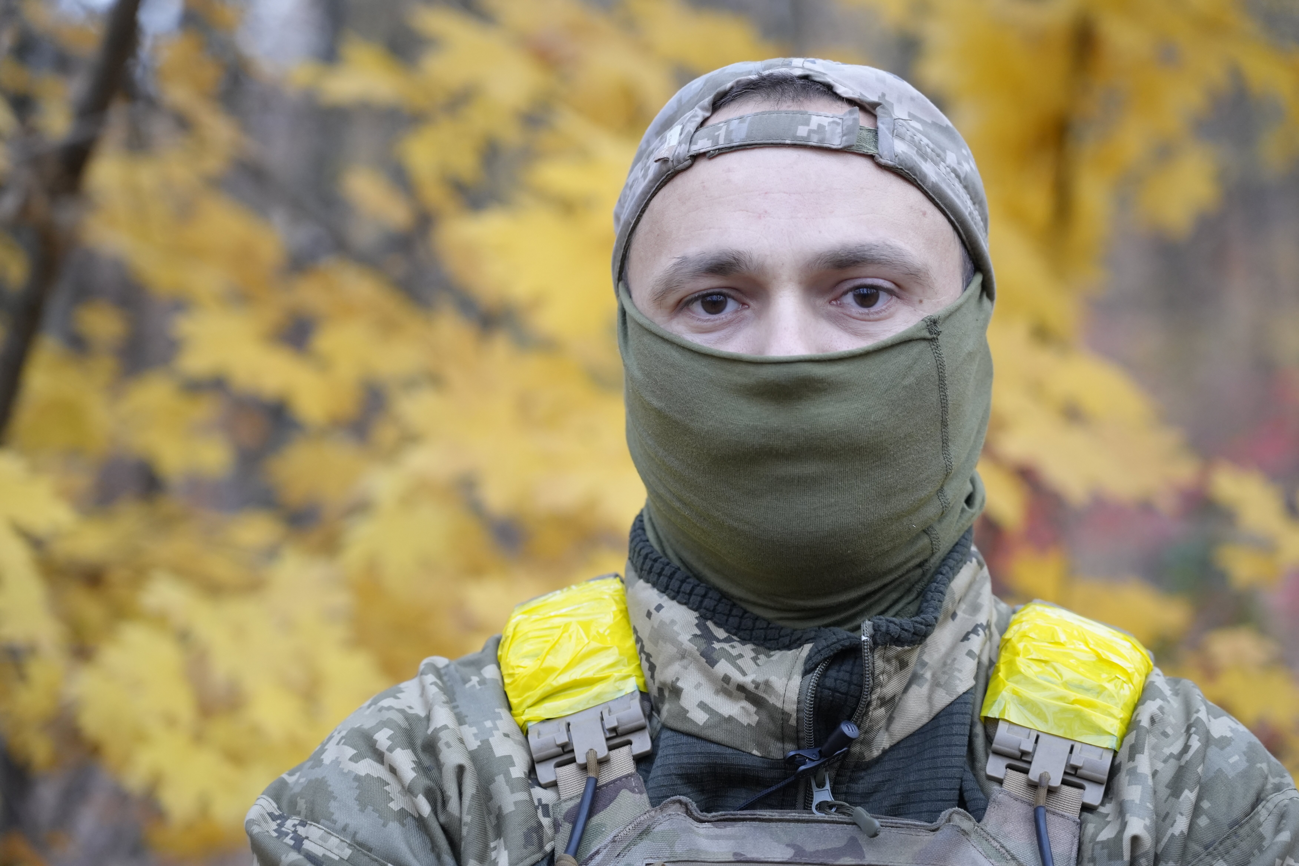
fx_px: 3788
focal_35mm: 105
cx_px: 650
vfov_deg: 13.0
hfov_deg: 19.5
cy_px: 433
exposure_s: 1/160
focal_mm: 105
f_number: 4
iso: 2000
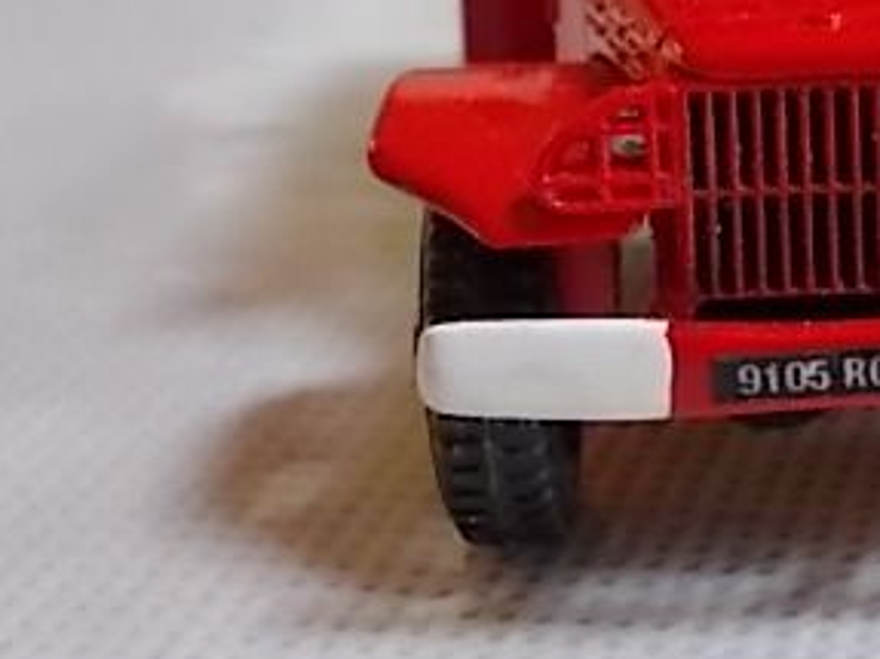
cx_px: 846
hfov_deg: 19.9
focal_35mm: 96
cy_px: 116
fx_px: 2439
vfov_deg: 15.3
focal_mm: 6.1
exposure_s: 1/15
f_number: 3.3
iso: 200
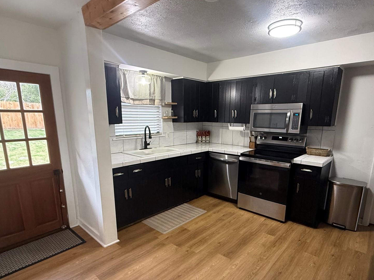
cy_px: 163
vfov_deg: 65.5
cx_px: 191
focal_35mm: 20
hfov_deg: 81.7
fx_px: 216
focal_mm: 2.22
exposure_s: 1/60
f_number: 2.2
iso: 400
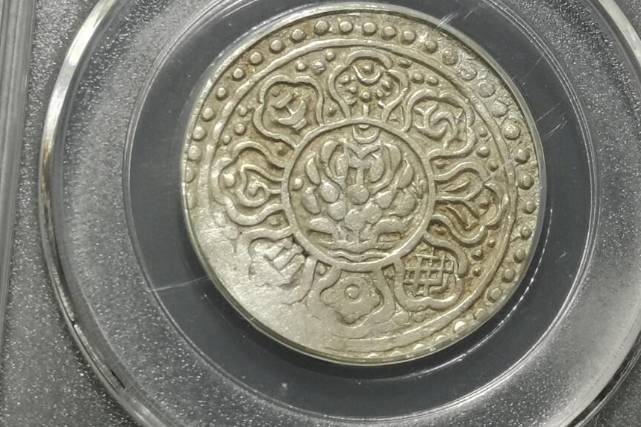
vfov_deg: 10.2
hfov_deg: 15.4
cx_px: 347
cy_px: -22
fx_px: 2367
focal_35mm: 133
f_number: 1.8
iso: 80
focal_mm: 5.58
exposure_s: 1/90
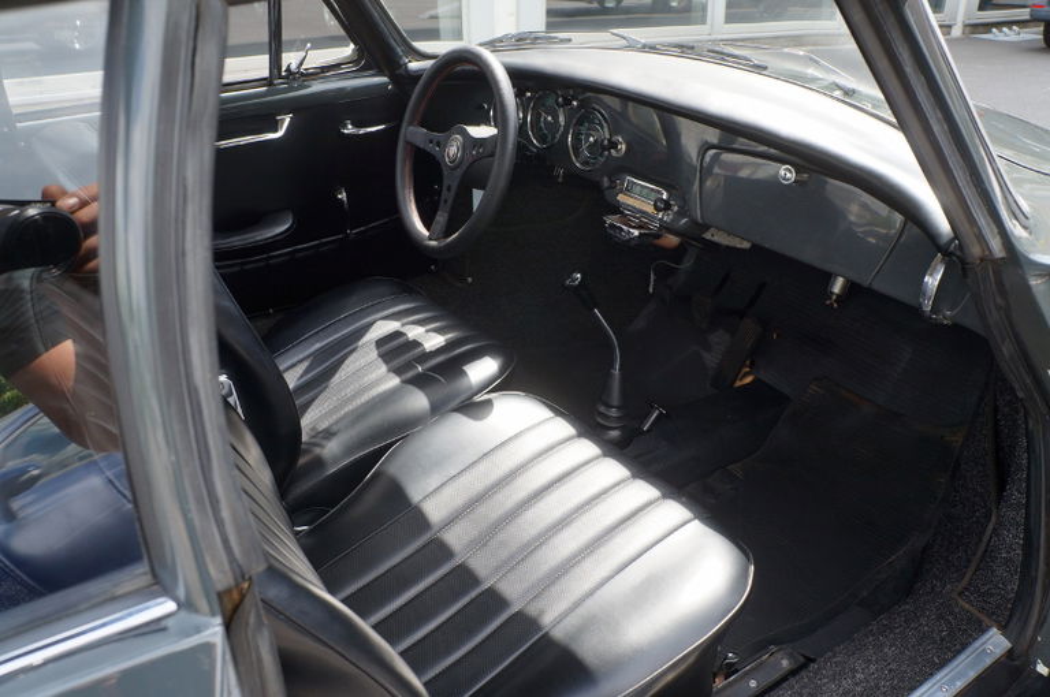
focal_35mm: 27
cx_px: 525
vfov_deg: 47.8
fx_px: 786
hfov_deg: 67.4
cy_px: 348
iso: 200
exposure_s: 1/160
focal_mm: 18
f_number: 6.3
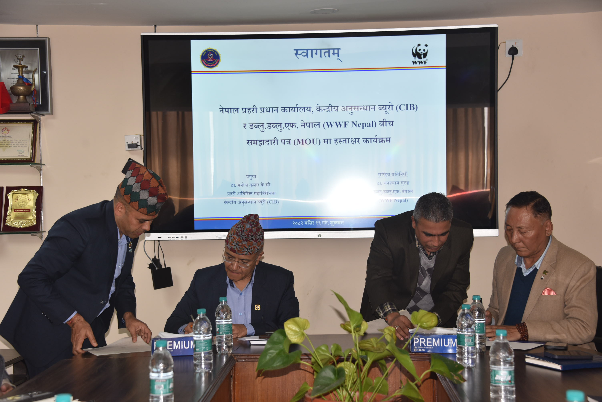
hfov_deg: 30.9
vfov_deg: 20.9
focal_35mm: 65
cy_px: 201
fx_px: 1087
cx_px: 301
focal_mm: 65
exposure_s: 1/125
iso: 640
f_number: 5.6
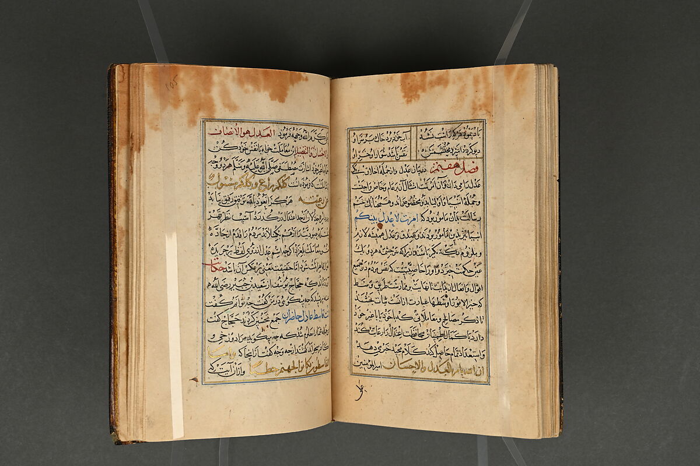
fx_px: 1108
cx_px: 350
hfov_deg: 35.1
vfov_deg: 23.8
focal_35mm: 57
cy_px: 233
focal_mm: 57
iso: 250
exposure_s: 1/30
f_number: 13
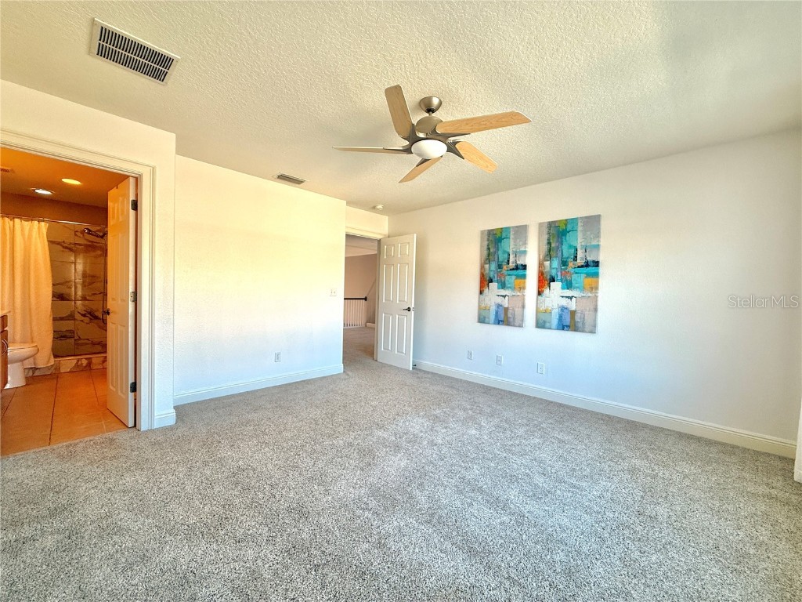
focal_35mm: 14
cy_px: 301
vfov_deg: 85.7
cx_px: 401
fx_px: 324
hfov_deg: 102.1
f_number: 2.2
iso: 80
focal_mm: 2.22
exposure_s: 1/120
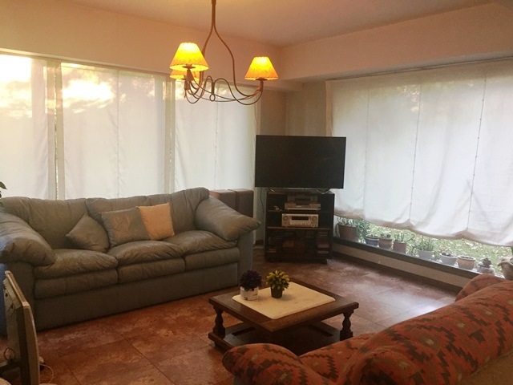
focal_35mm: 29
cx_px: 256
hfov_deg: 61.7
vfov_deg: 48.2
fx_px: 430
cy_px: 192
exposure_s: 1/33
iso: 160
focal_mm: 4.15
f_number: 2.2
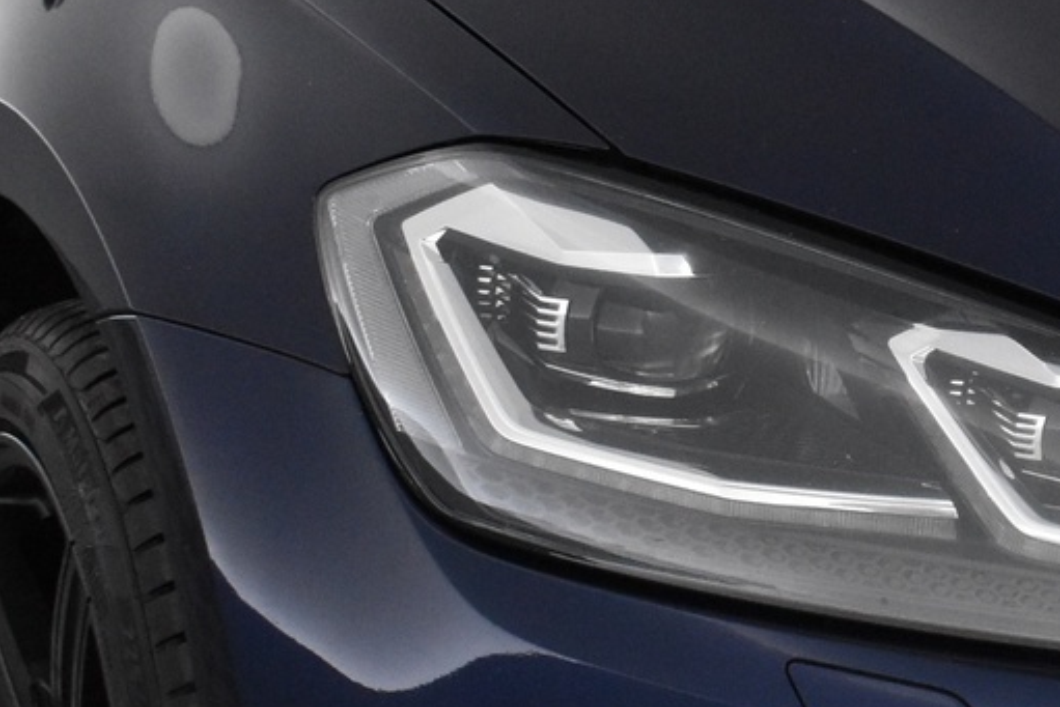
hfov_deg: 13.0
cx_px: 1410
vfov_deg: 9.0
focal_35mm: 152
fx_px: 4477
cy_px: 529
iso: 3200
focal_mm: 32
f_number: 6.3
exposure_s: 1/160
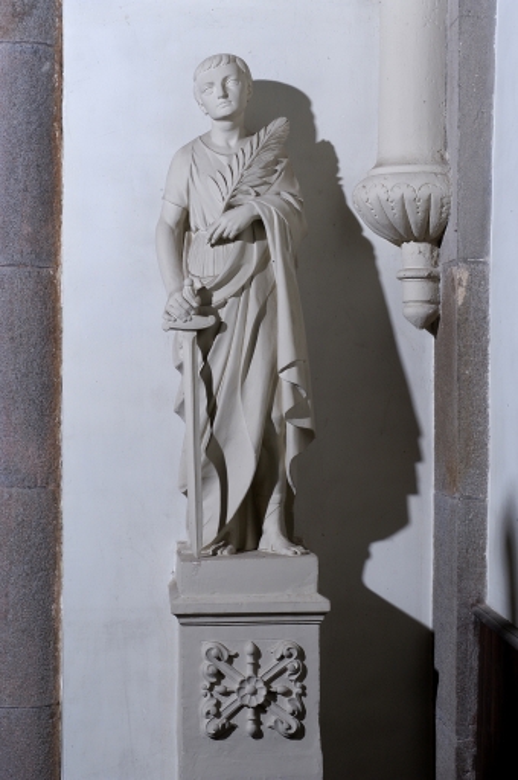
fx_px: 1623
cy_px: 390
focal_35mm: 75
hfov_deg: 18.1
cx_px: 259
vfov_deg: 27.0
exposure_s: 1/60
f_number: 16
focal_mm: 50
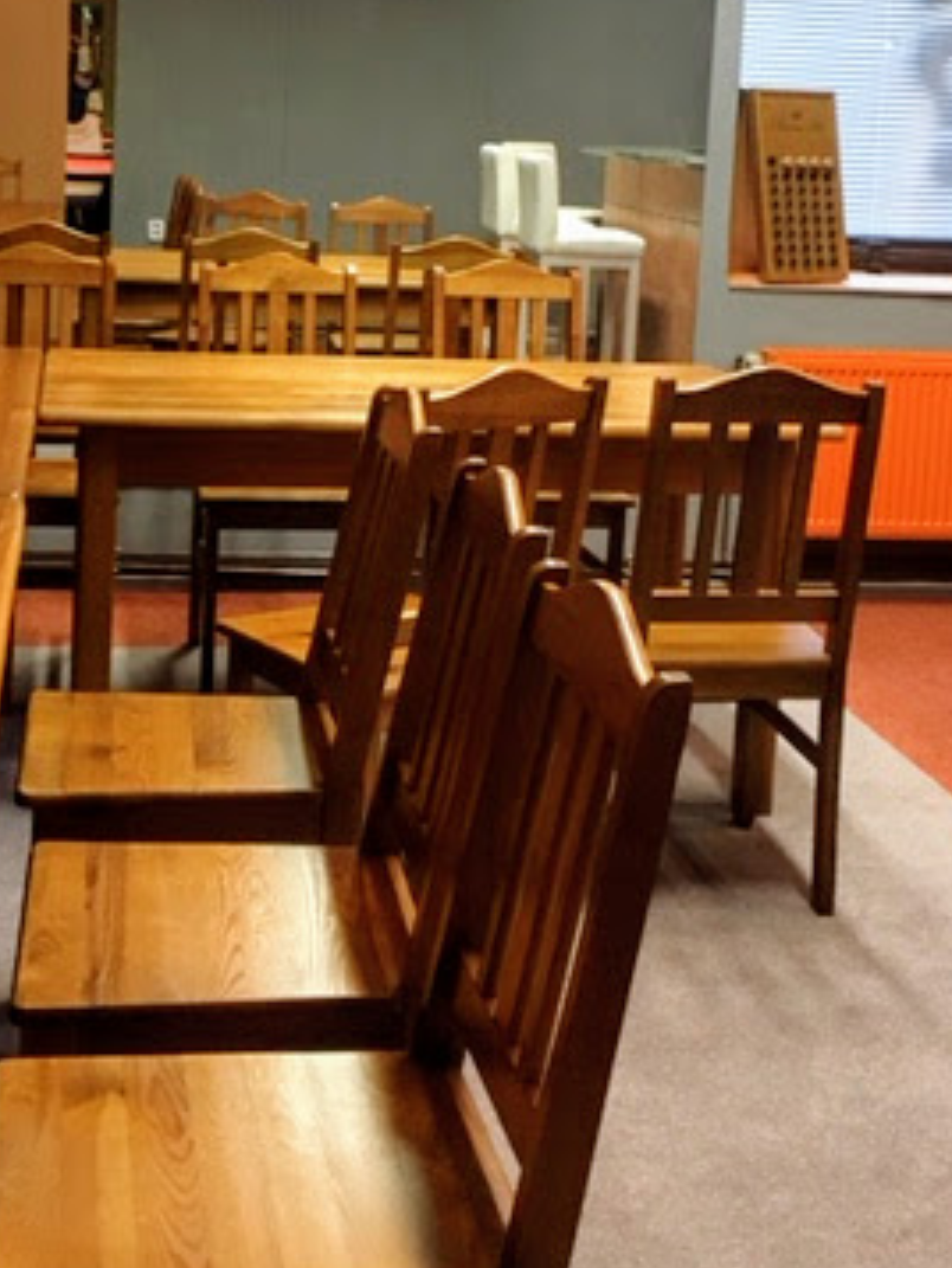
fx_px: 1906
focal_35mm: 52
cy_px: 288
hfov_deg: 28.0
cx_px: 409
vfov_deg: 35.8
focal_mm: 4.15
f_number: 2.2
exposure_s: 1/25
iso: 200
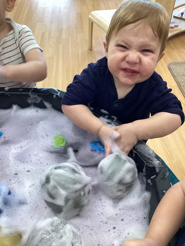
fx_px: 221
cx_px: 92
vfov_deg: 58.3
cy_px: 123
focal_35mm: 31
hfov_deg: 45.5
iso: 160
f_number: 2.4
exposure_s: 1/50
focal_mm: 3.3
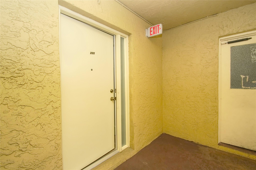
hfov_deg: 100.4
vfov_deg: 77.3
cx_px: 128
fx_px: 107
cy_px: 85
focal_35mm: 15
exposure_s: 1/125
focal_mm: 10
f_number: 5.6
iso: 400
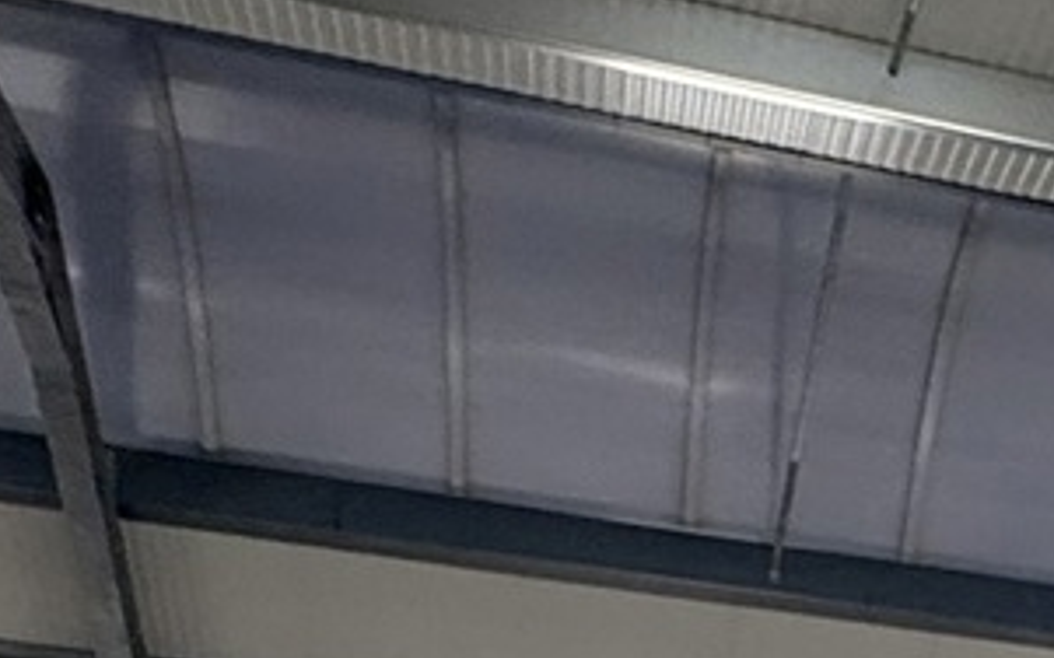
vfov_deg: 13.1
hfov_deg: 23.6
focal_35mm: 79
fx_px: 2269
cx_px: 1306
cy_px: 1498
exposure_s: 1/50
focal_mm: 2.22
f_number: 2.2
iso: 320
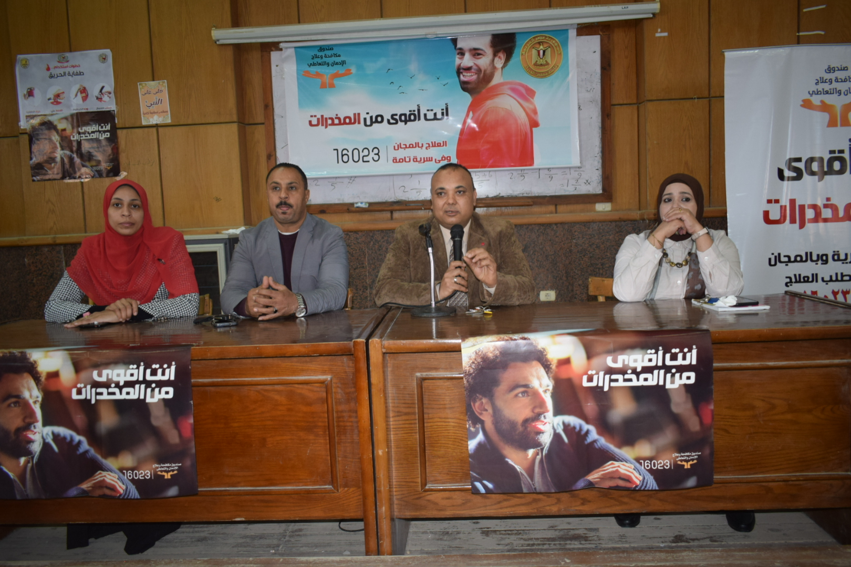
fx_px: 638
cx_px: 426
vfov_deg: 47.9
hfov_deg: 67.4
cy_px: 284
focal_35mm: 27
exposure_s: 1/60
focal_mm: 18
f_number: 3.5
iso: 800
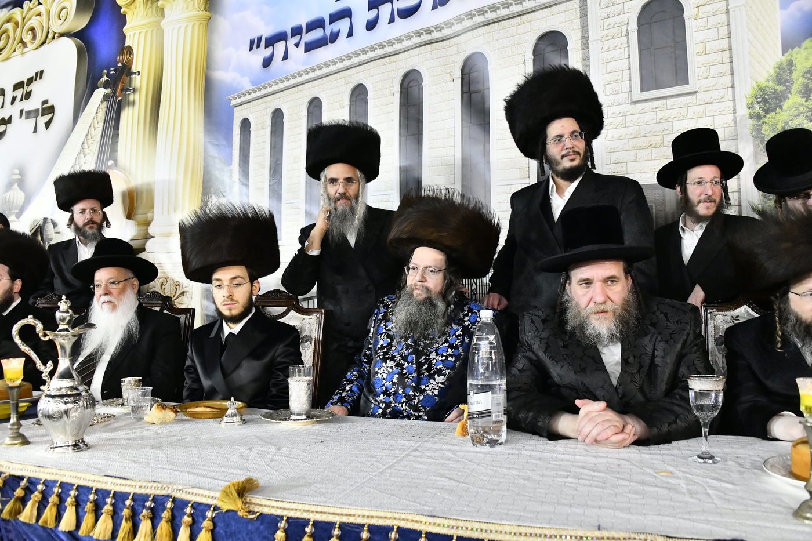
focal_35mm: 28
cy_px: 270
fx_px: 631
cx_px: 406
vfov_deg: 46.4
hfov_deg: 65.5
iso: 4000
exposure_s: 1/80
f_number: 5.6
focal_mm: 28
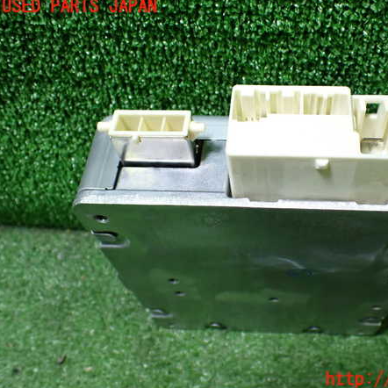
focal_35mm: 36
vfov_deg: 46.0
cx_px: 261
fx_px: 457
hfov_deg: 45.3
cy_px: 193
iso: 500
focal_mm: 5.4
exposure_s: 1/125
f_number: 2.3
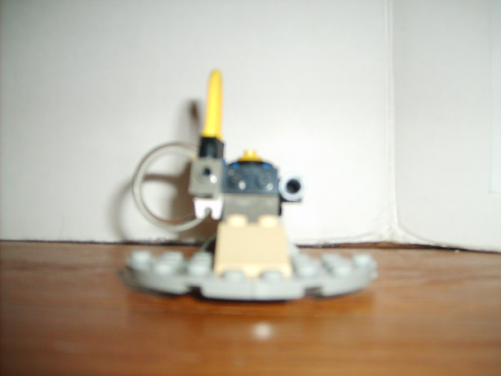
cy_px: 188
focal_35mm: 35
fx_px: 507
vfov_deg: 40.7
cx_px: 250
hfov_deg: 52.6
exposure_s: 1/45
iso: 100
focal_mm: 5.8
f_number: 2.8
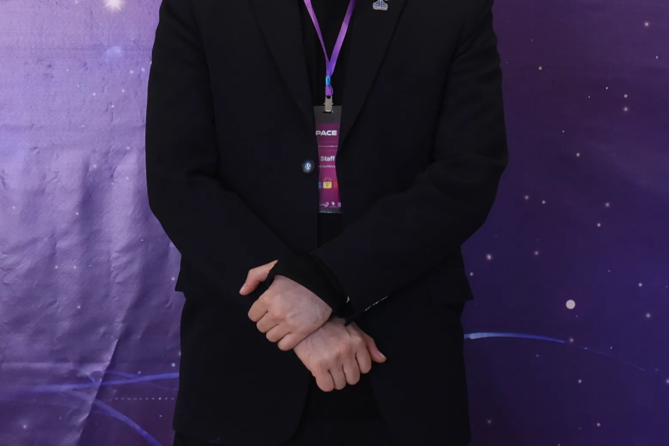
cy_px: -82
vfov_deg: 7.6
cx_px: 378
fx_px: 3345
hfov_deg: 11.4
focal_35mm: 180
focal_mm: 62
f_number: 6.3
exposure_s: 1/100
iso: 1250
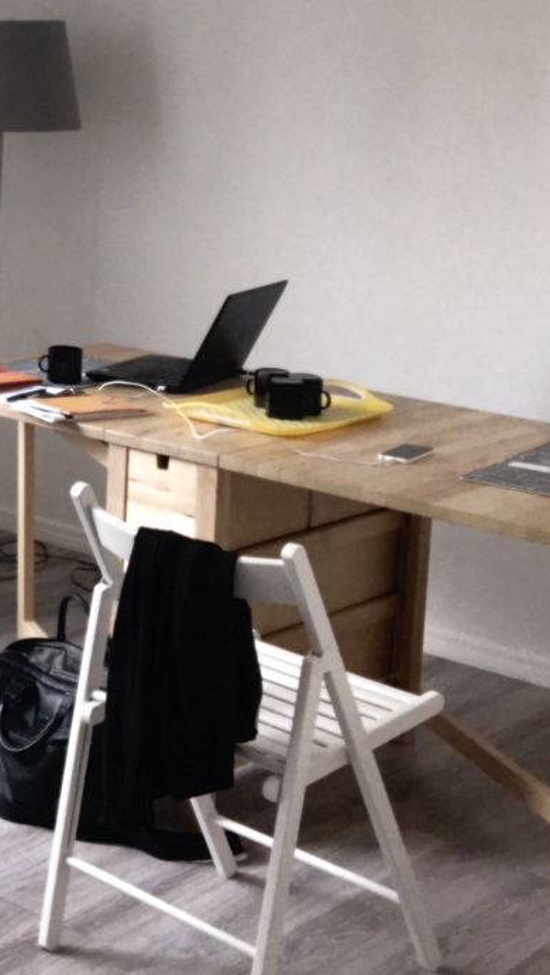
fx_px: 1890
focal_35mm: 73
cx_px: -200
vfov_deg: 28.5
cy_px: 248
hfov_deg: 15.6
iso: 25
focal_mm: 4.15
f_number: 2.2
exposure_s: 1/308
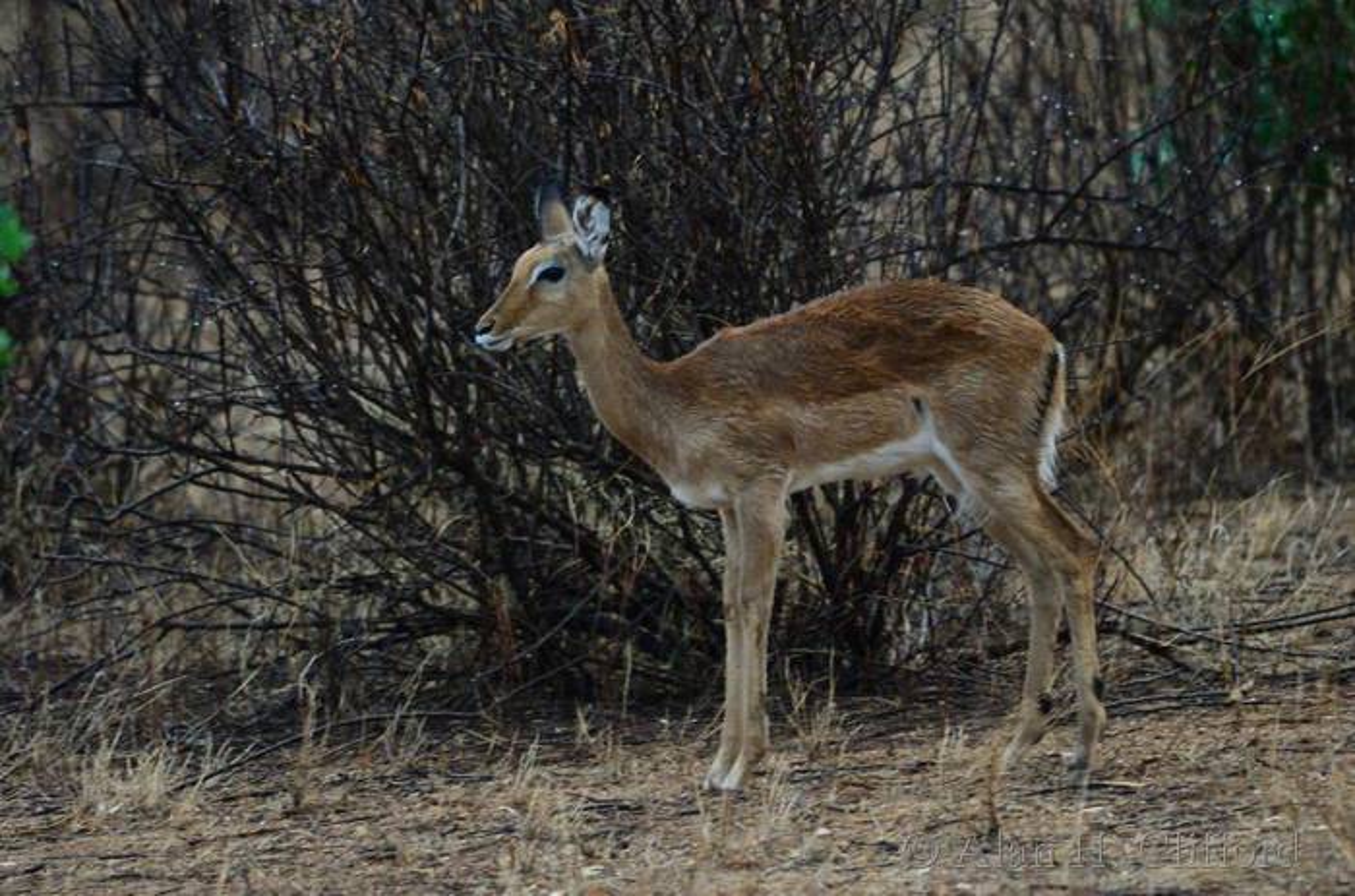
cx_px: 678
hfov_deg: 3.4
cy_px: 448
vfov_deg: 2.3
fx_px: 22527
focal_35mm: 600
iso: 6400
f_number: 5.6
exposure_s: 1/200
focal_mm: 400
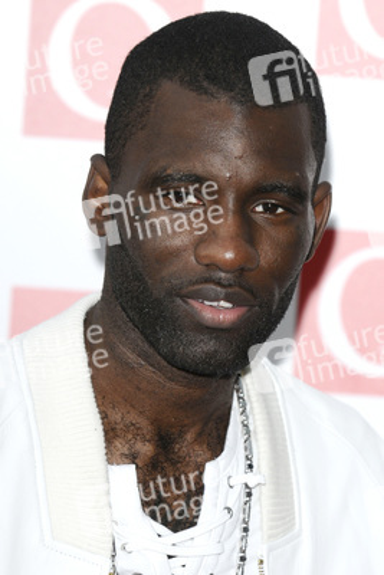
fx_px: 3237
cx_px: 192
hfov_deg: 6.8
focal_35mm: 202
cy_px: 288
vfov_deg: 10.2
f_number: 4.5
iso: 320
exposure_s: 1/200
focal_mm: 135
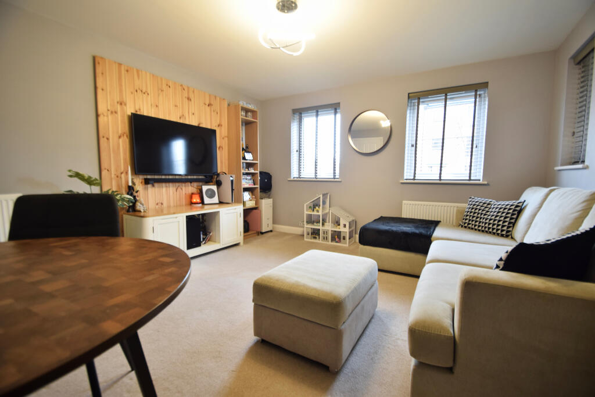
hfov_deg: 100.4
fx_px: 248
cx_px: 298
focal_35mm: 15
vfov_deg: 77.3
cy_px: 198
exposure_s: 1/15
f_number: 3.5
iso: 360
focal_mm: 10
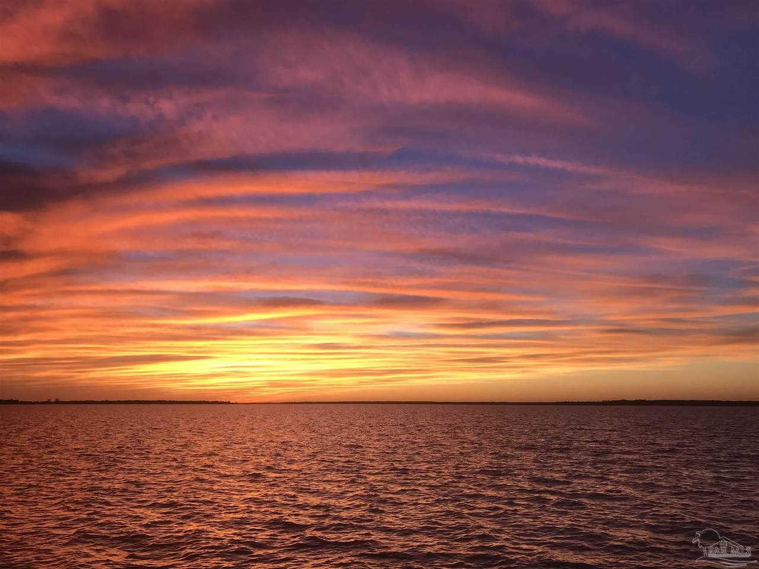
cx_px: 380
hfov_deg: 63.4
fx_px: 614
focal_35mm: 28
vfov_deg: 49.7
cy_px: 284
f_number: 1.8
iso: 32
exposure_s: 1/120
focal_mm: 3.99
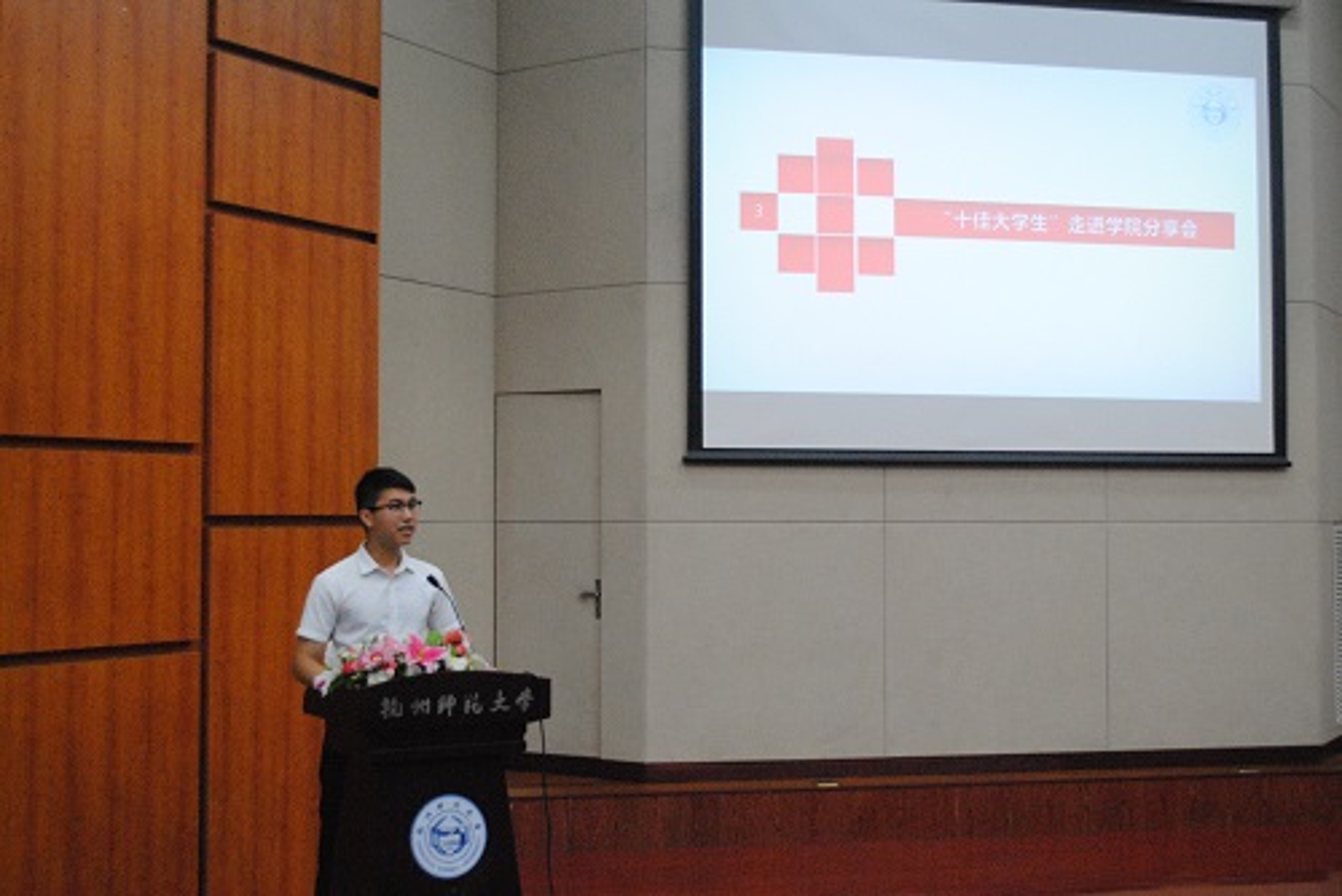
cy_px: 448
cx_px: 671
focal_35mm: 45
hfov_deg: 43.6
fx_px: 1678
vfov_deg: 29.9
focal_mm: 30
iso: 1600
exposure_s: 1/50
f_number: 5
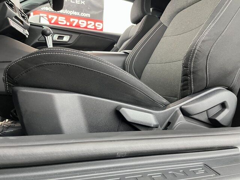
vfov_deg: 53.1
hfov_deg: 67.3
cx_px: 120
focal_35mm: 26
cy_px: 90
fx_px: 180
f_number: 1.6
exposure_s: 1/30
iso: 640
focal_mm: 5.1
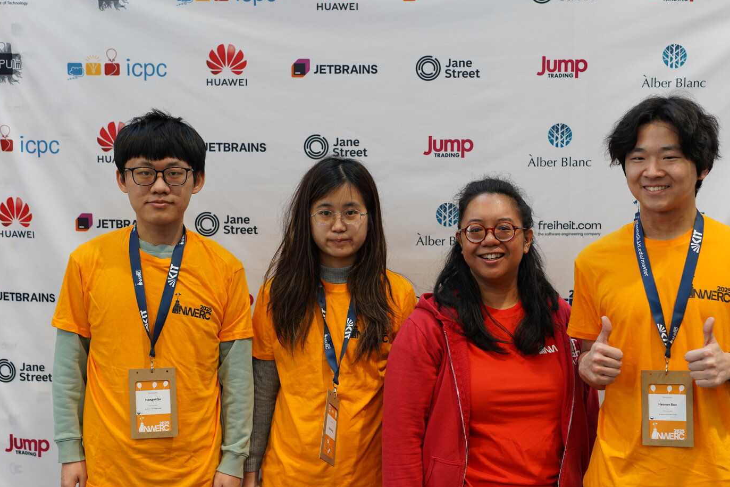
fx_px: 1196
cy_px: 283
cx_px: 407
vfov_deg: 23.0
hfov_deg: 33.9
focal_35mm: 59
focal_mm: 50
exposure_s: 1/100
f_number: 2.8
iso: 640
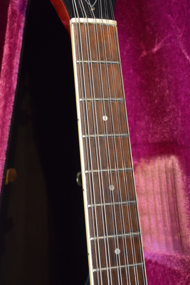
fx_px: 499
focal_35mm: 63
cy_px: 142
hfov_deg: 21.6
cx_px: 95
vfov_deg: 31.9
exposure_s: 1/30
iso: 3200
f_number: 5
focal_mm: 42
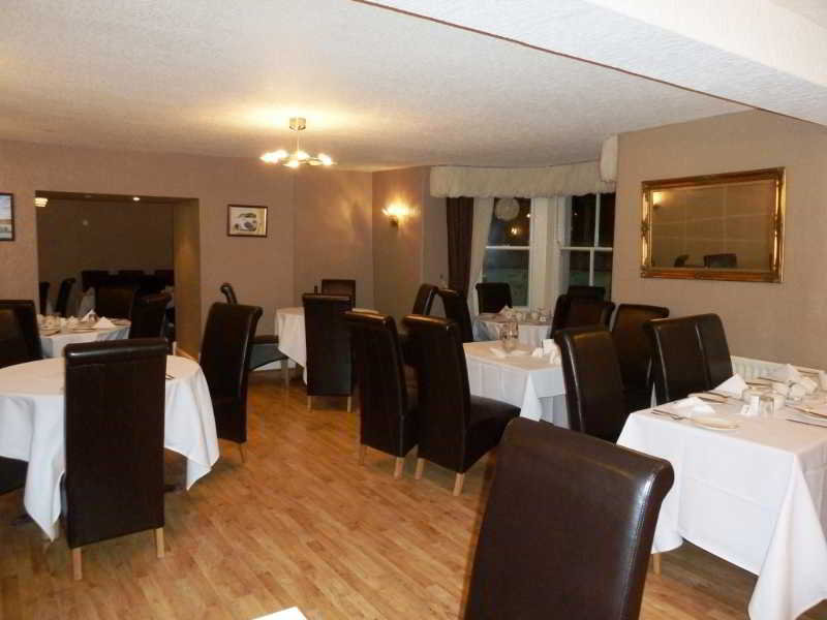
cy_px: 310
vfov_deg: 54.9
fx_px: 597
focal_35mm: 25
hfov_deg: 69.4
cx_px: 414
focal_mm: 4.1
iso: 320
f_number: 3.3
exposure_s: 1/30
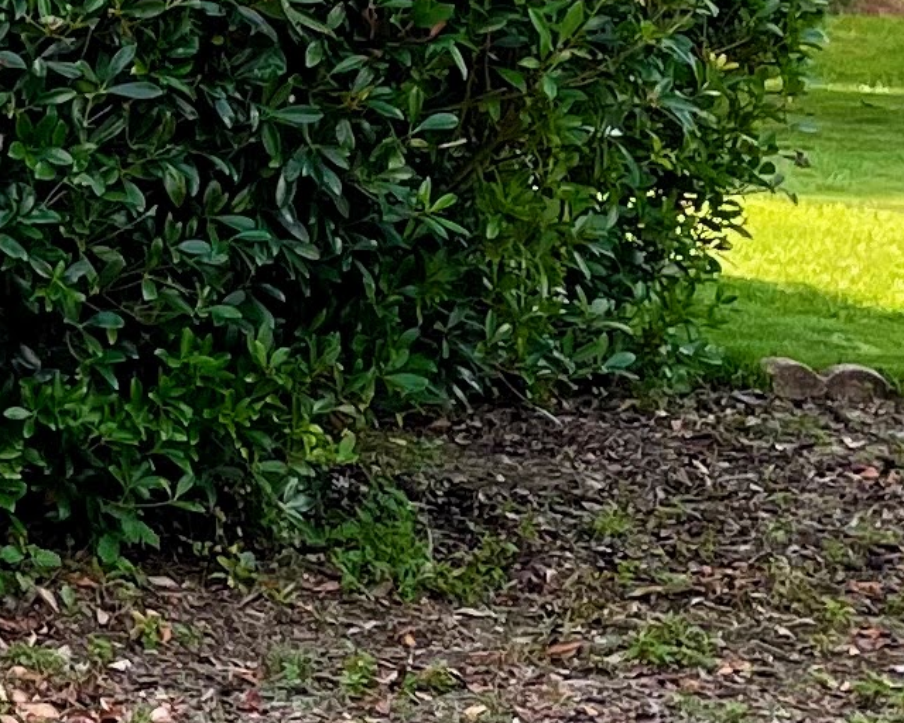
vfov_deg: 9.5
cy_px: -191
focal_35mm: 160
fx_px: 4281
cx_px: -1076
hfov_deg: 10.7
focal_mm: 4.2
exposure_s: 1/493
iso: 32
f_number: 1.6
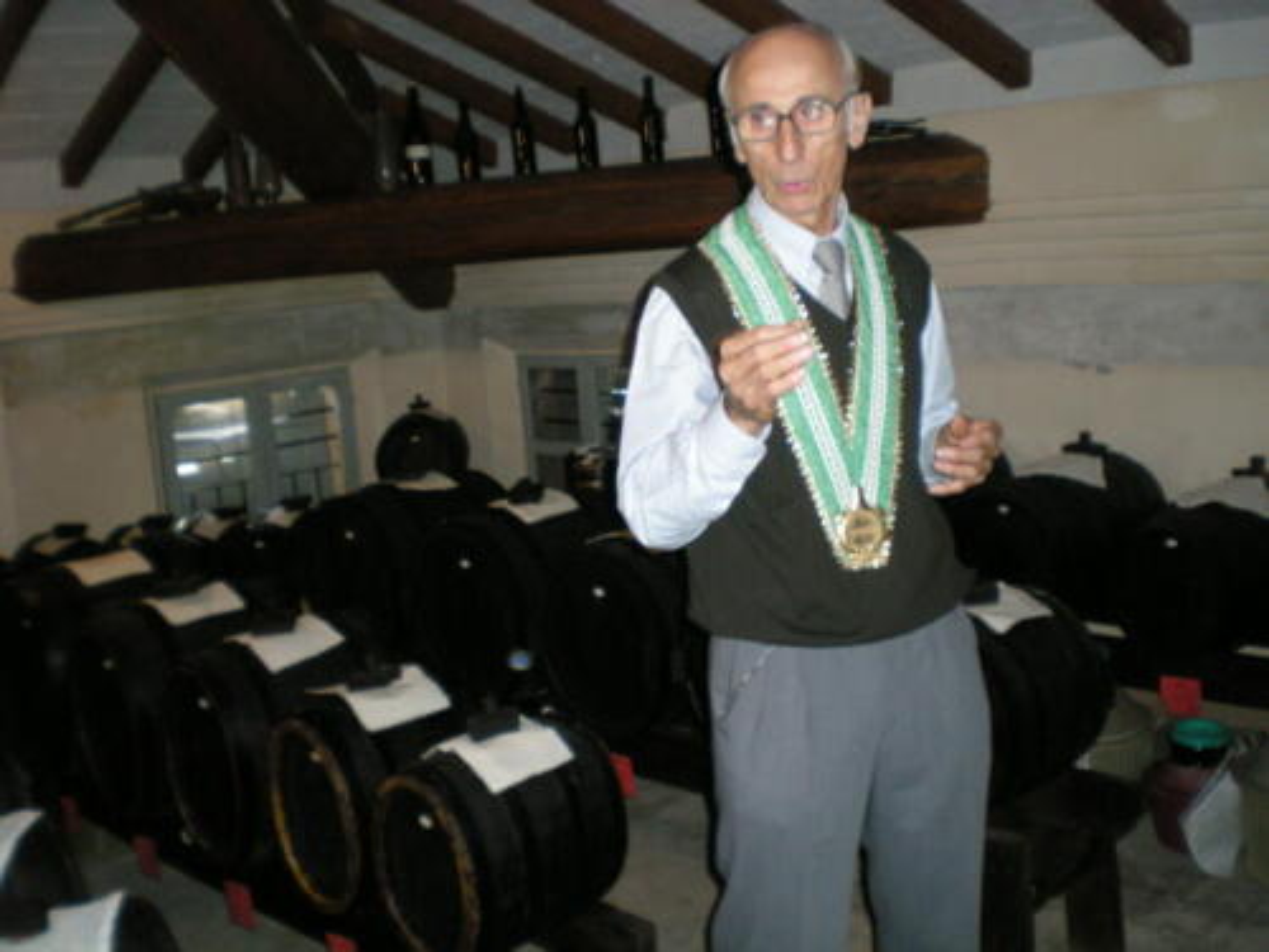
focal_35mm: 38
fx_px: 1393
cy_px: 476
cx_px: 634
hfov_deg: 49.0
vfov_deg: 37.7
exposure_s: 1/60
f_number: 3.1
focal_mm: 6.3
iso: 209
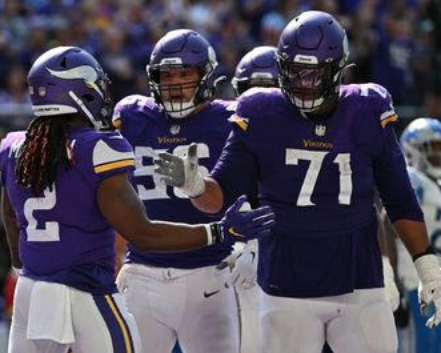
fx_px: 2964
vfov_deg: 6.8
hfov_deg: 8.5
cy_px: 176
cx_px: 200
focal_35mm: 227
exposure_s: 1/2000
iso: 400
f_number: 2.8
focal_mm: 200
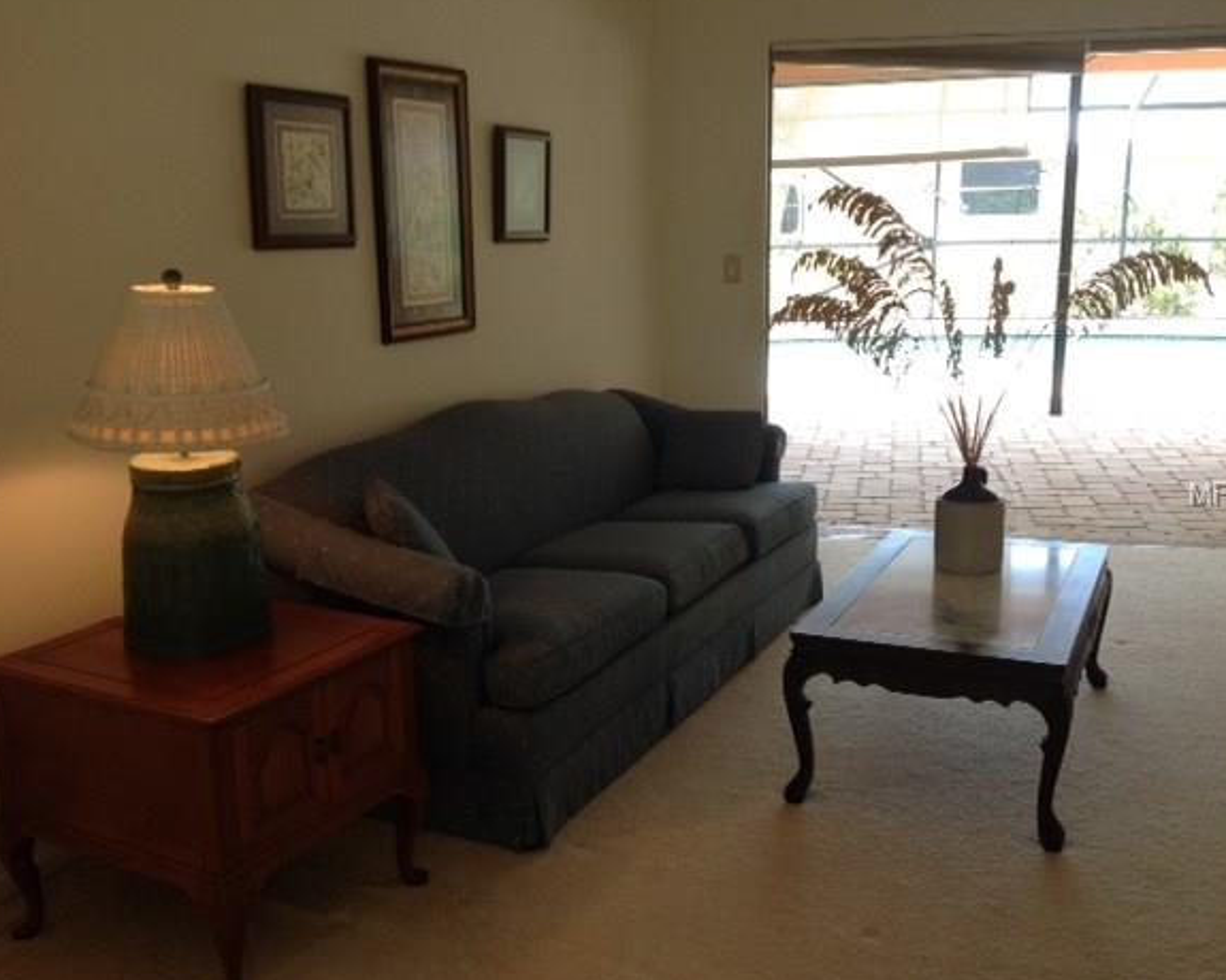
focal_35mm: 38
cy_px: 494
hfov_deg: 47.9
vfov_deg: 39.2
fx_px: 1379
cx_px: 635
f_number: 2.4
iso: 64
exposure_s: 1/60
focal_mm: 4.28
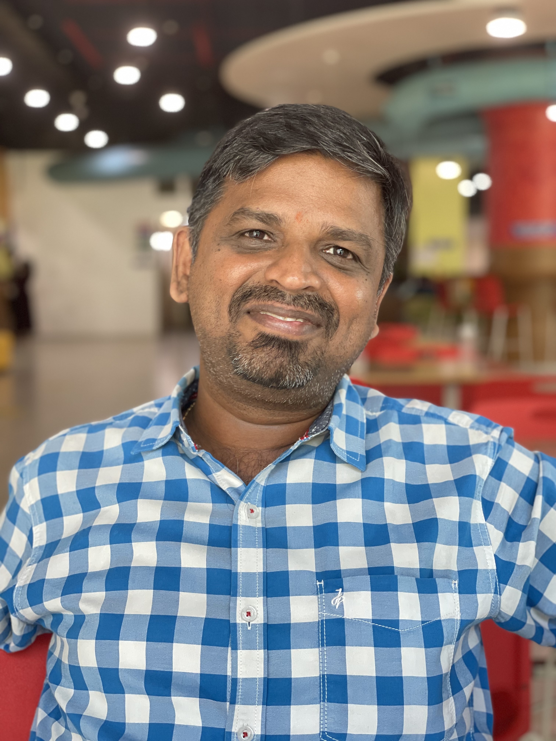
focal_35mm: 52
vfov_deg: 36.8
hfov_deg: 28.0
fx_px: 1114
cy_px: 370
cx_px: 278
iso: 125
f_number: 2
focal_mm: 6
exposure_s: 1/33
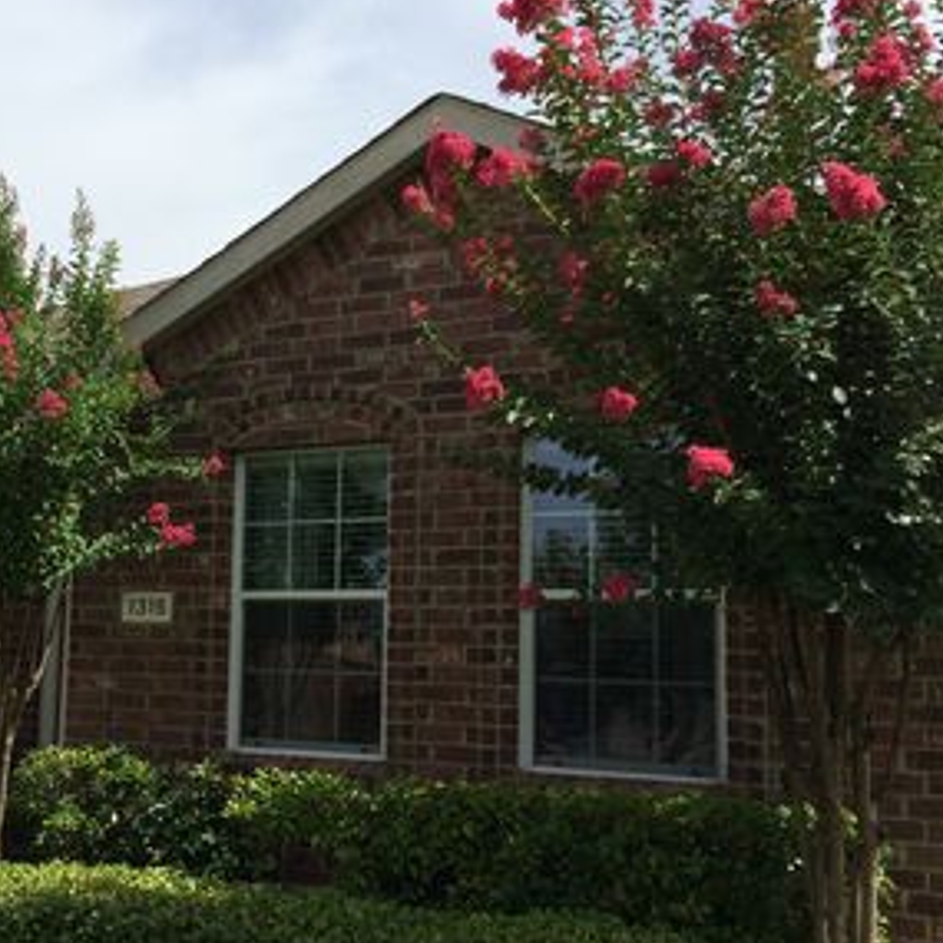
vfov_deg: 37.5
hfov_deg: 36.7
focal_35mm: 45
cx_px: 235
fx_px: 1387
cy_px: 541
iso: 32
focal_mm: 4.15
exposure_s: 1/2415
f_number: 2.2
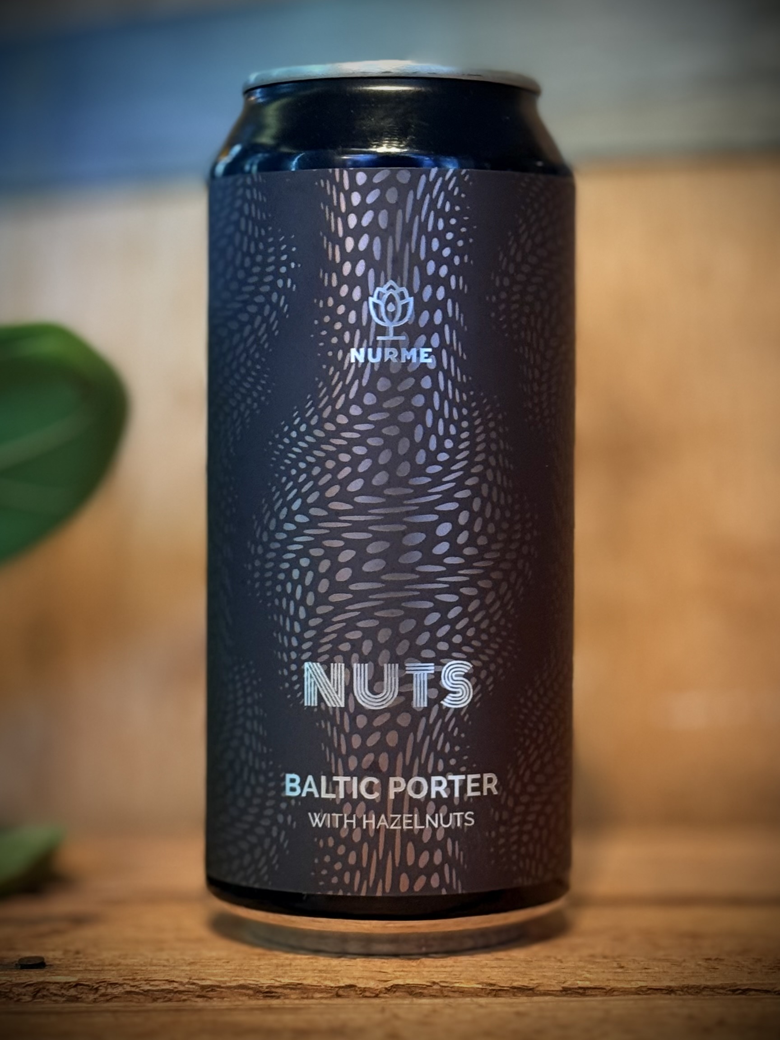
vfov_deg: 39.7
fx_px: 1442
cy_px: 520
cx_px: 390
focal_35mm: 48
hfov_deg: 30.3
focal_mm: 6.76
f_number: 1.78
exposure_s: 1/33
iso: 200
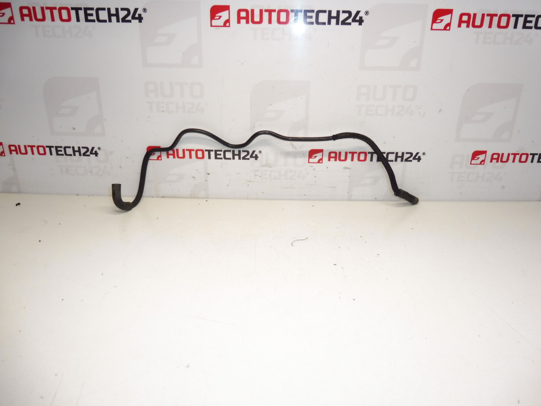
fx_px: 375
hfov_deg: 71.6
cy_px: 203
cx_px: 270
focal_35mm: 24
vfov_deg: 56.8
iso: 200
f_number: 3.5
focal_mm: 4.3
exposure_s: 1/160
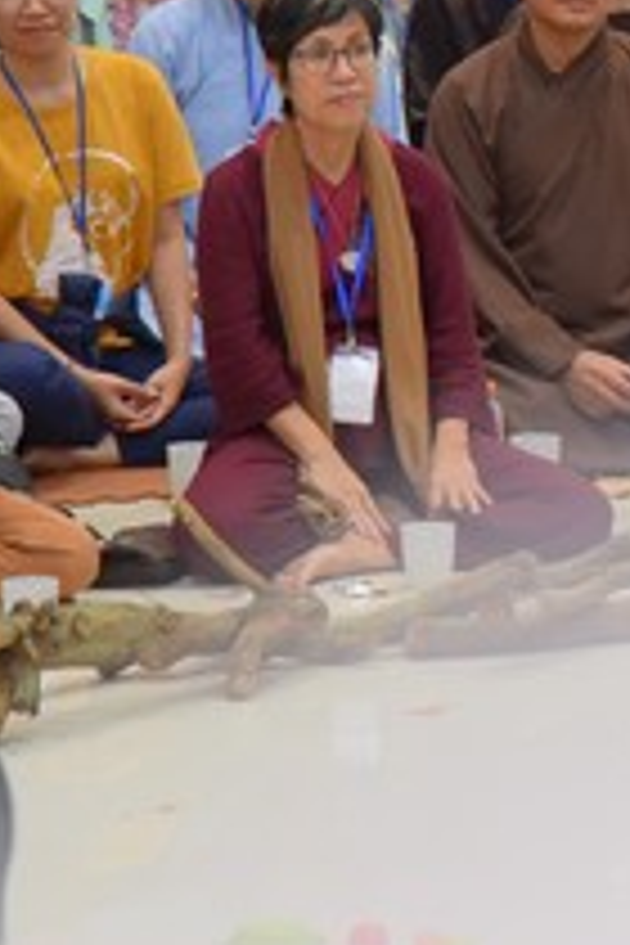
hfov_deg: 3.9
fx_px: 9082
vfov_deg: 5.9
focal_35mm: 346
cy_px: 110
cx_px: 1098
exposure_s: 1/125
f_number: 4.5
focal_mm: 112
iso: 1250
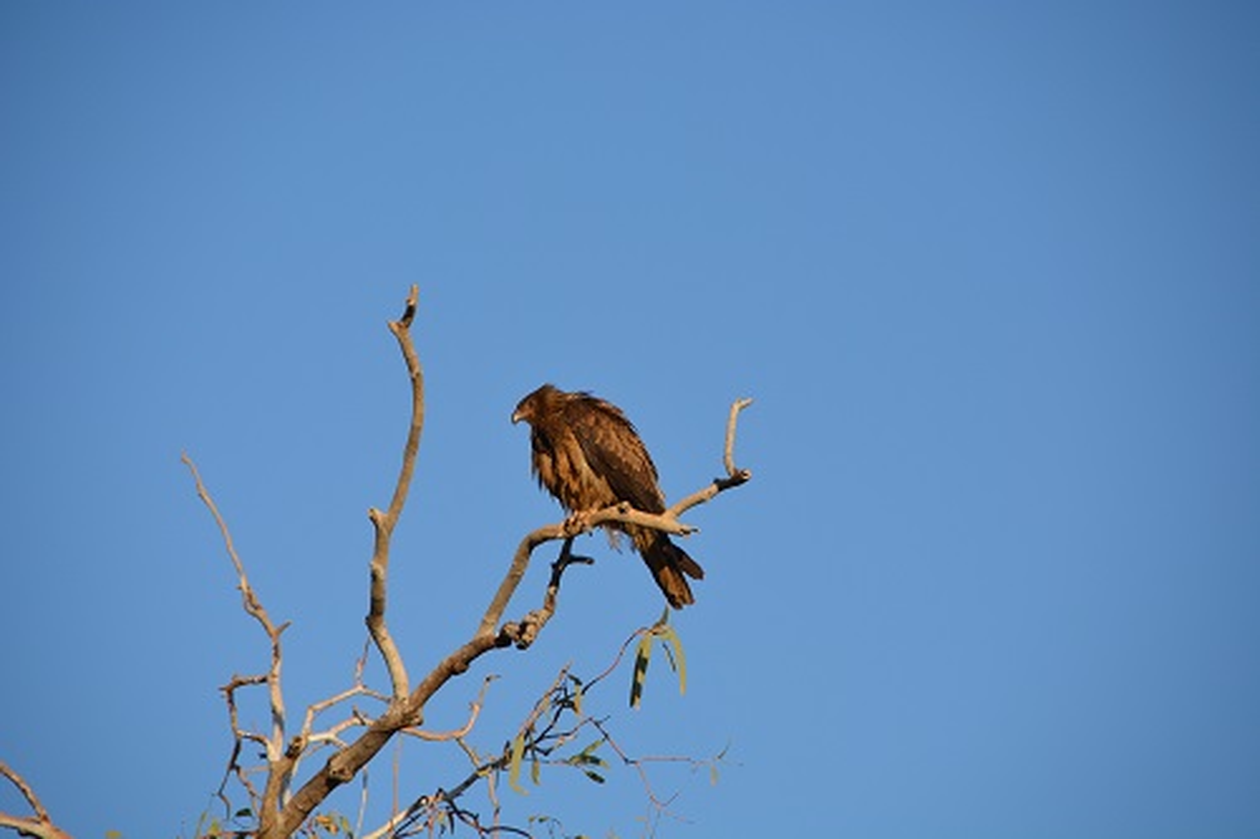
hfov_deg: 6.9
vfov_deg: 4.6
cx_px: 630
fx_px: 10496
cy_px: 420
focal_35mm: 300
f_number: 6.3
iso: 400
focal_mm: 200
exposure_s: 1/1600
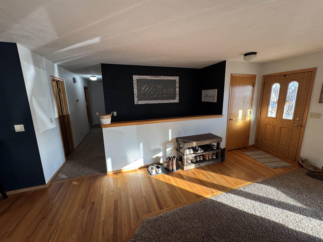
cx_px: 162
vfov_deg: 85.7
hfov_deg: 102.1
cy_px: 121
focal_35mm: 14
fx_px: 131
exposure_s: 1/120
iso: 160
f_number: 2.2
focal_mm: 2.22
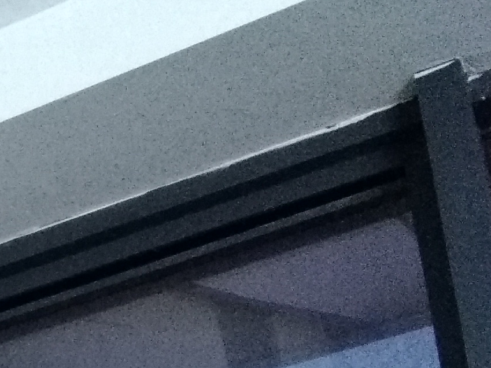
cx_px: -210
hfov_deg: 17.9
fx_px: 1418
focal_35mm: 100
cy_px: 660
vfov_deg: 13.3
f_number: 2
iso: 805
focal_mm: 2.84
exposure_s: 1/12
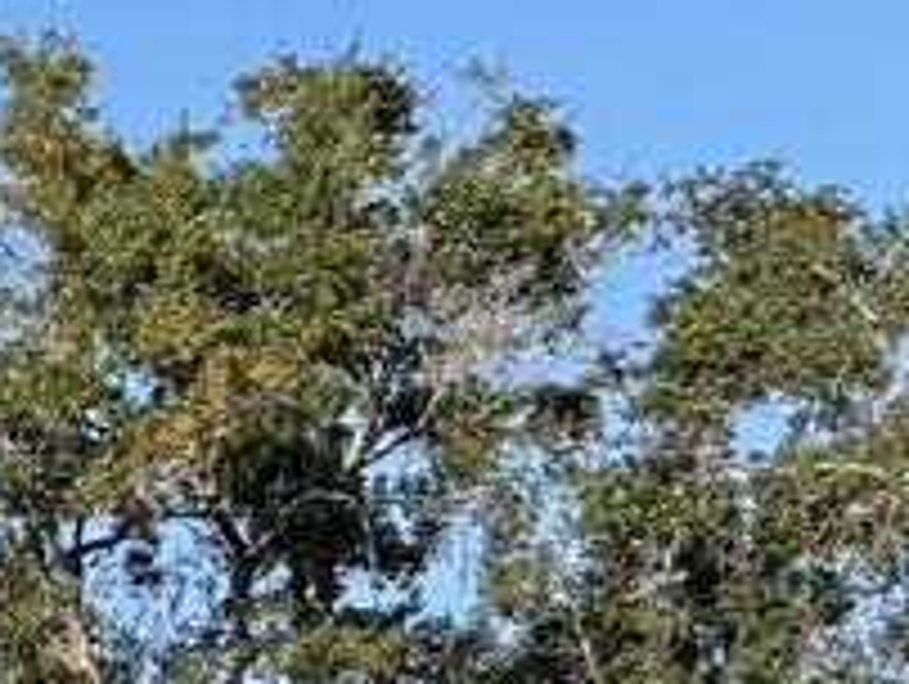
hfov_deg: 8.5
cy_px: 2016
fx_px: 4995
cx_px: -1935
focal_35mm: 190
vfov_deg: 7.0
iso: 80
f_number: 1.78
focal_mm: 6.76
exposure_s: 1/3145
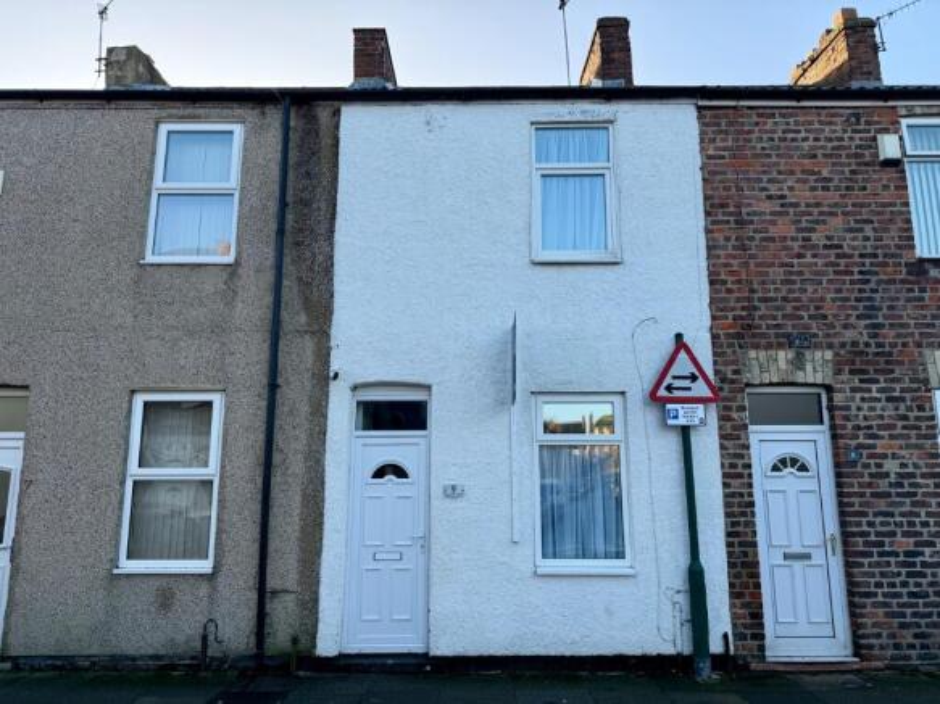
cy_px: 352
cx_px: 470
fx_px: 652
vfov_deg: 56.8
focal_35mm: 24
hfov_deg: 71.6
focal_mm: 6.76
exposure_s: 1/1091
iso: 100
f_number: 1.78
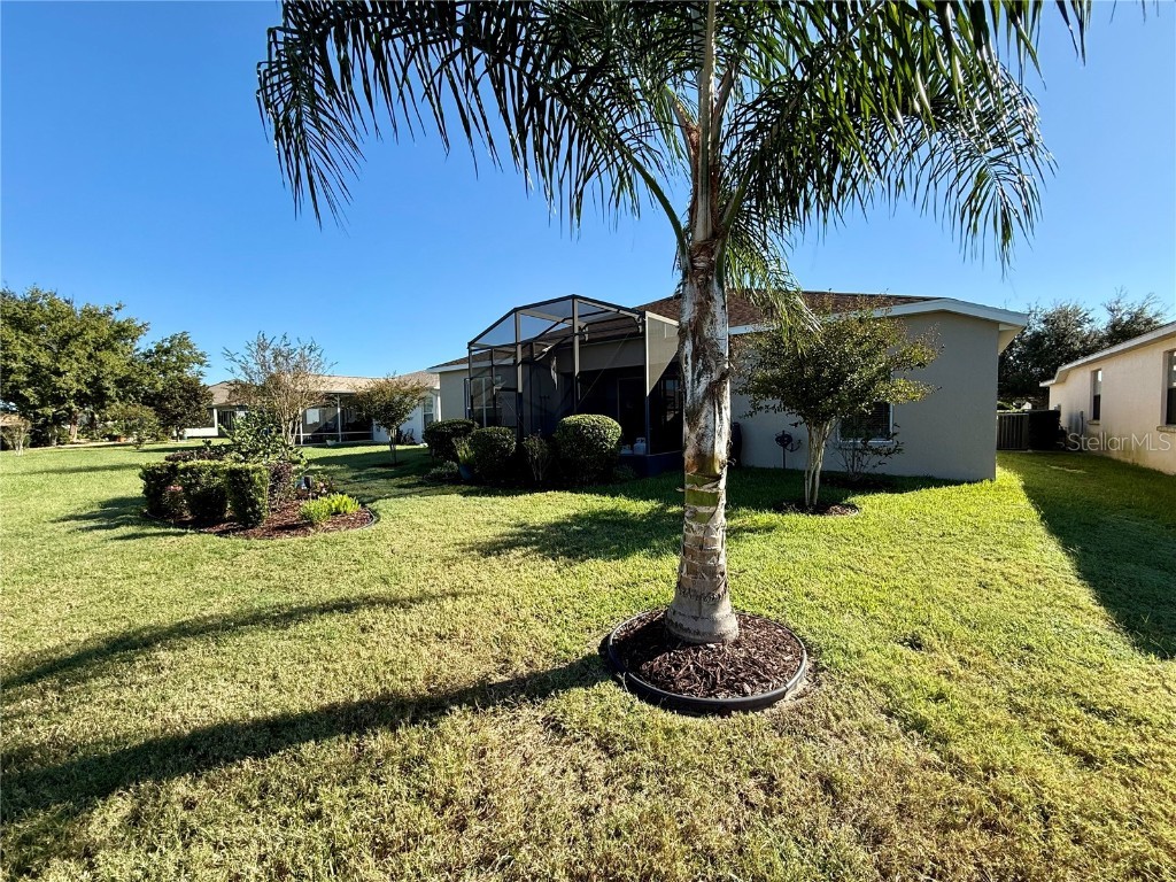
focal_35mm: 14
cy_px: 441
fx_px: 476
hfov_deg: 102.1
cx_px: 588
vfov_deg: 85.7
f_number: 2.2
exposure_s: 1/864
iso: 50
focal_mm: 2.22
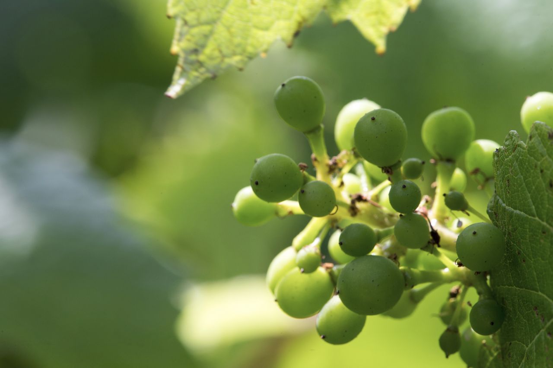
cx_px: 276
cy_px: 184
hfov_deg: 19.5
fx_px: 1612
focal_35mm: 105
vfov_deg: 13.0
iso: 500
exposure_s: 1/125
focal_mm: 105
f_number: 16
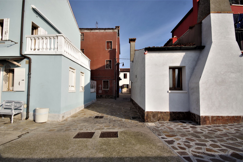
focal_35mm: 15
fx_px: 101
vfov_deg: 77.3
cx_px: 122
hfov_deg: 100.4
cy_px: 81
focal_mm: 10
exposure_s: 1/250
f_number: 7.1
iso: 100
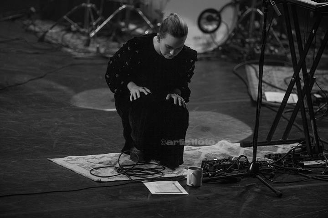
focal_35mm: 300
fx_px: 2731
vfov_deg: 4.6
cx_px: 164
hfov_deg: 6.9
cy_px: 109
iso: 10000
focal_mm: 300
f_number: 2.8
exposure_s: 1/500
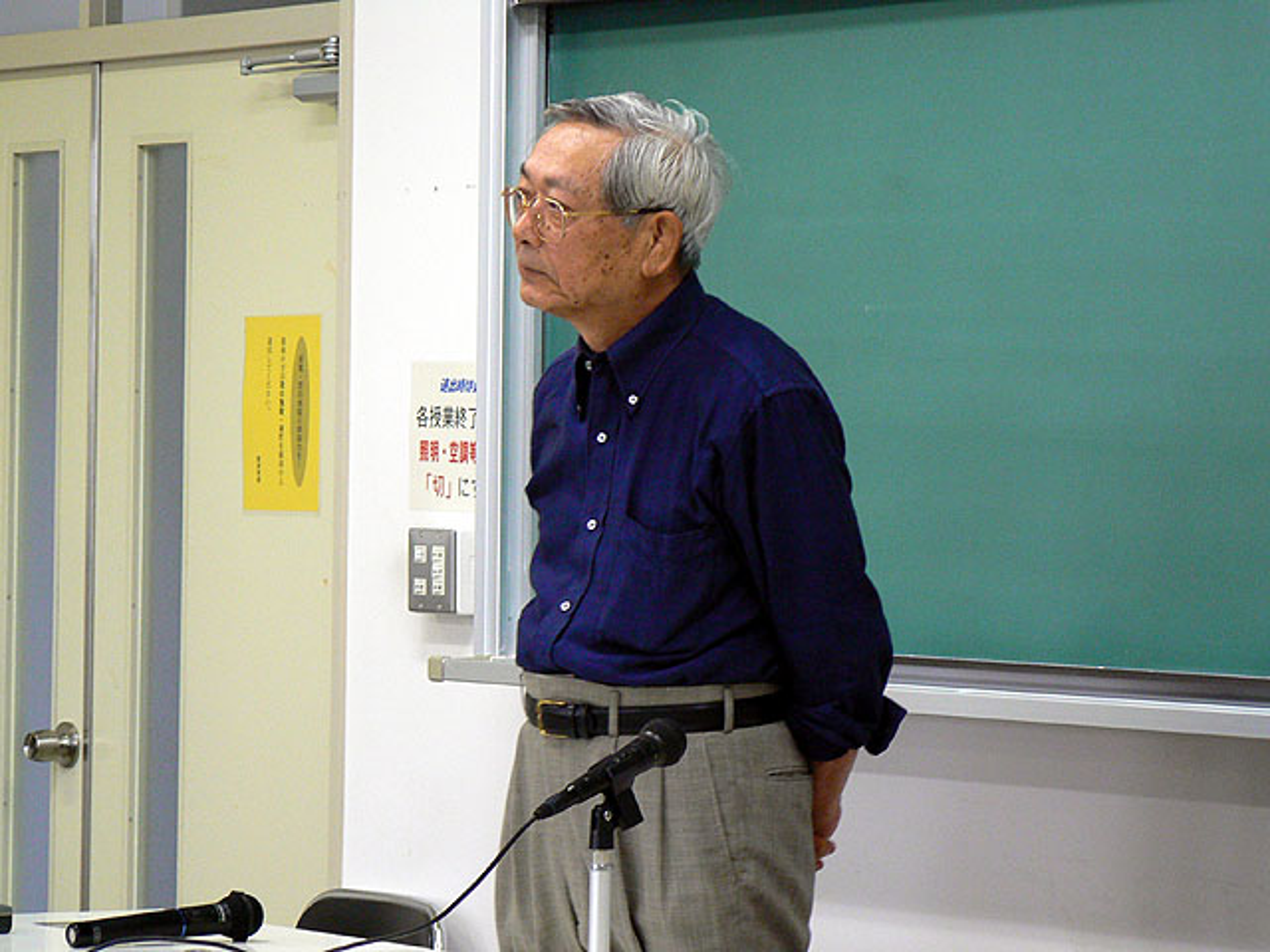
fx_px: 5650
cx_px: 635
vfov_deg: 9.6
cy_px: 476
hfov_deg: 12.8
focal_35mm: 154
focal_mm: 25.7
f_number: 3.3
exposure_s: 1/40
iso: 200
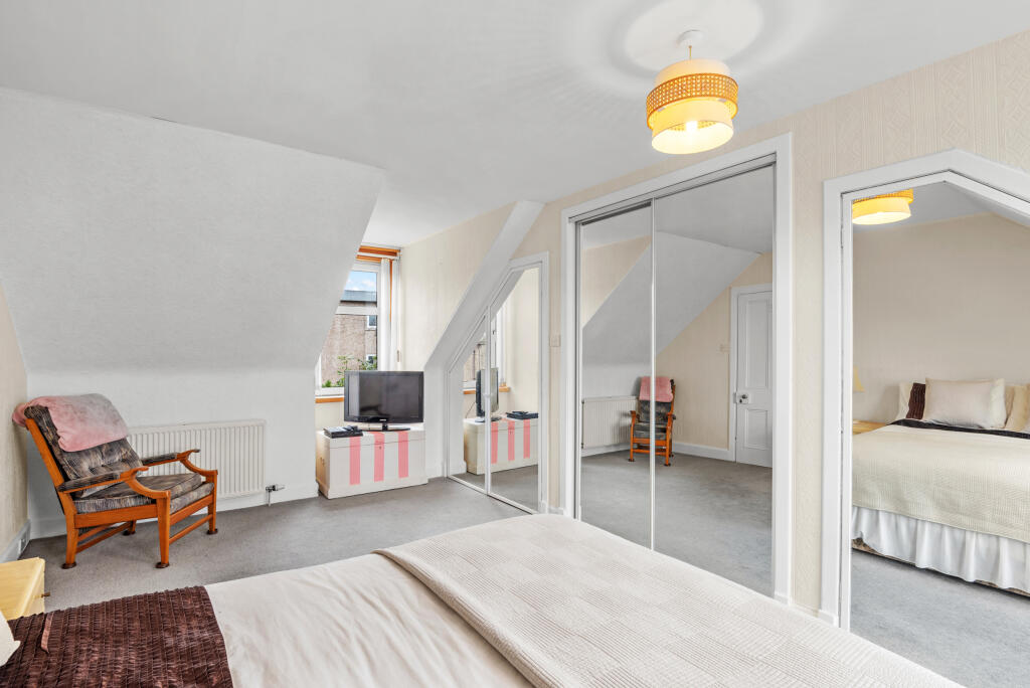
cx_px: 515
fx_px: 487
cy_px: 344
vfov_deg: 70.5
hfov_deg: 93.2
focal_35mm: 17
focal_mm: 17
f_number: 9
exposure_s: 1/3
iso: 250
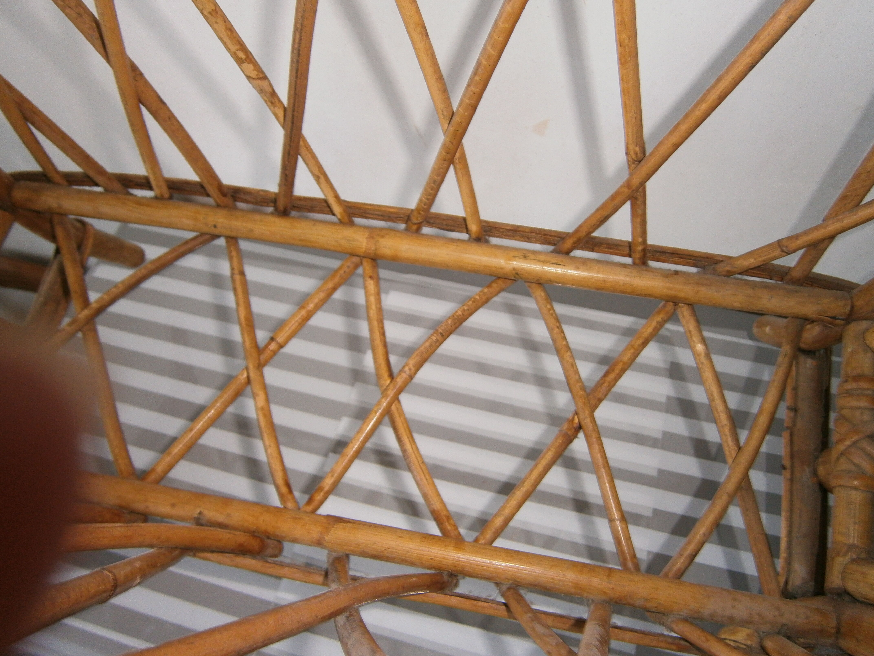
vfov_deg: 53.1
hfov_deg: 67.3
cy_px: 328
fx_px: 656
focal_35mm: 26
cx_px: 437
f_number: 2.8
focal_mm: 4.7
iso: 125
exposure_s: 1/30
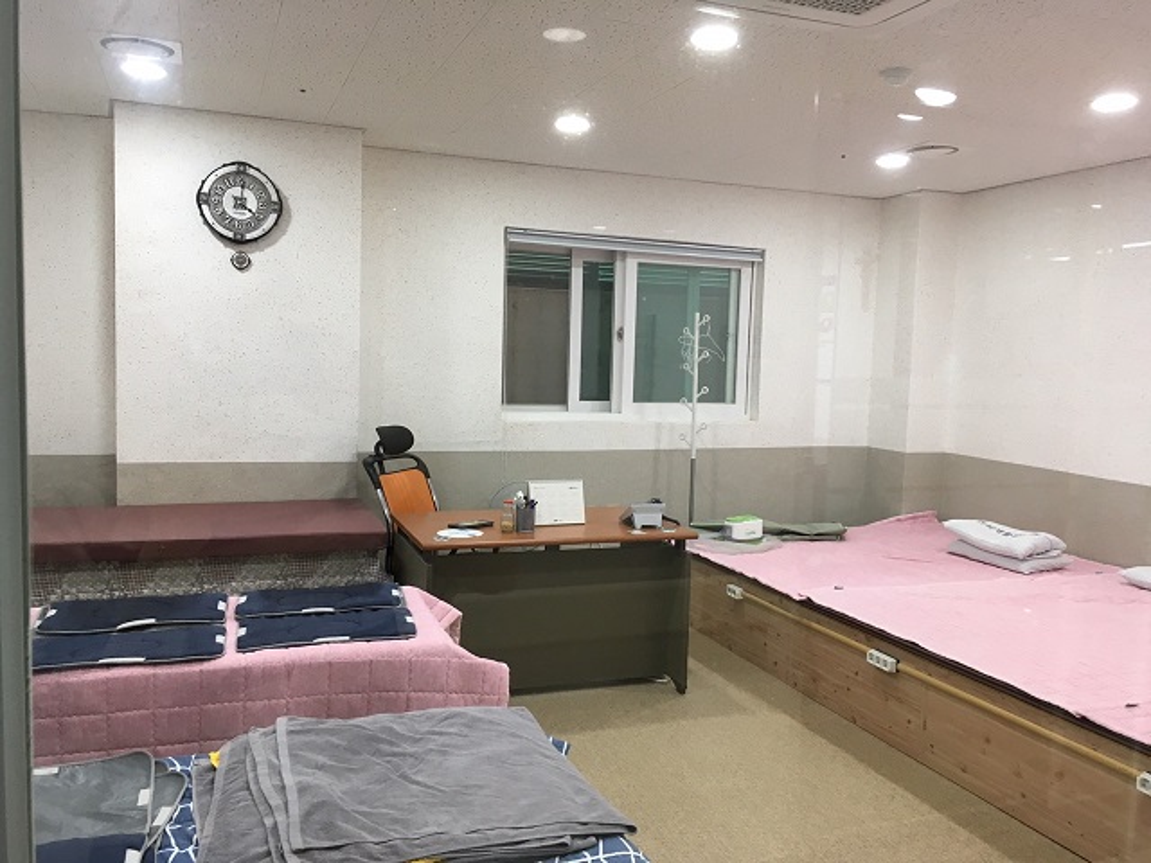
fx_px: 964
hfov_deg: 61.7
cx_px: 576
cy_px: 432
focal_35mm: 29
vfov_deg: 48.2
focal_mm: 4.15
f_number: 2.2
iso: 64
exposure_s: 1/30
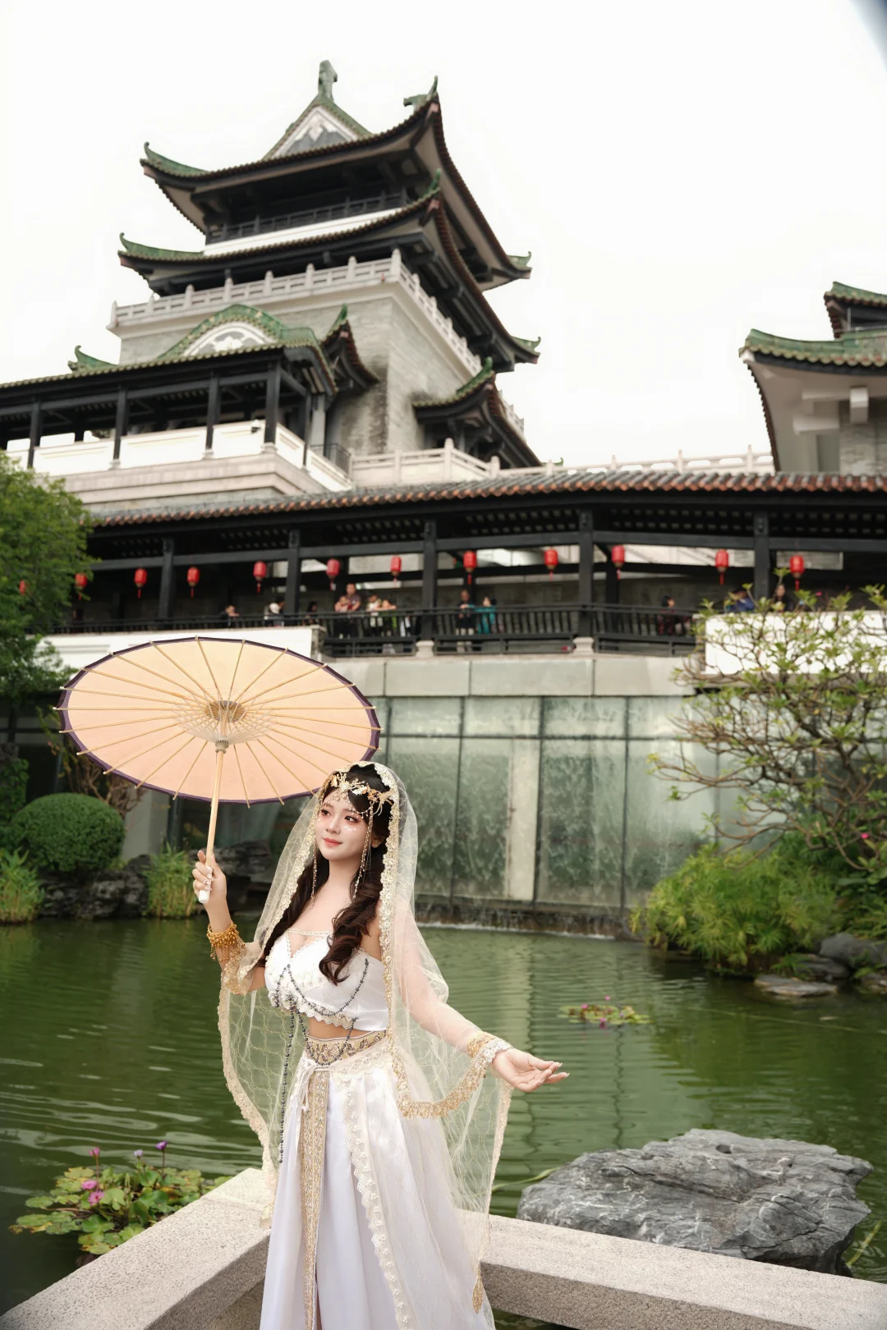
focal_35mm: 28
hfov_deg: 46.4
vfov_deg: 65.5
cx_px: 444
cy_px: 665
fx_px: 1035
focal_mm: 28
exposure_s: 1/200
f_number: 3.5
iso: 80
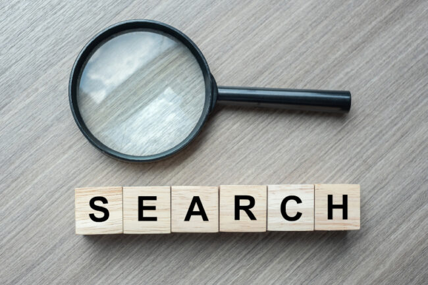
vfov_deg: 25.5
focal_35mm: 53
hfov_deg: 37.5
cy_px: 142
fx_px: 630
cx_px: 214
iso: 200
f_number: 4
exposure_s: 1/220
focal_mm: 35
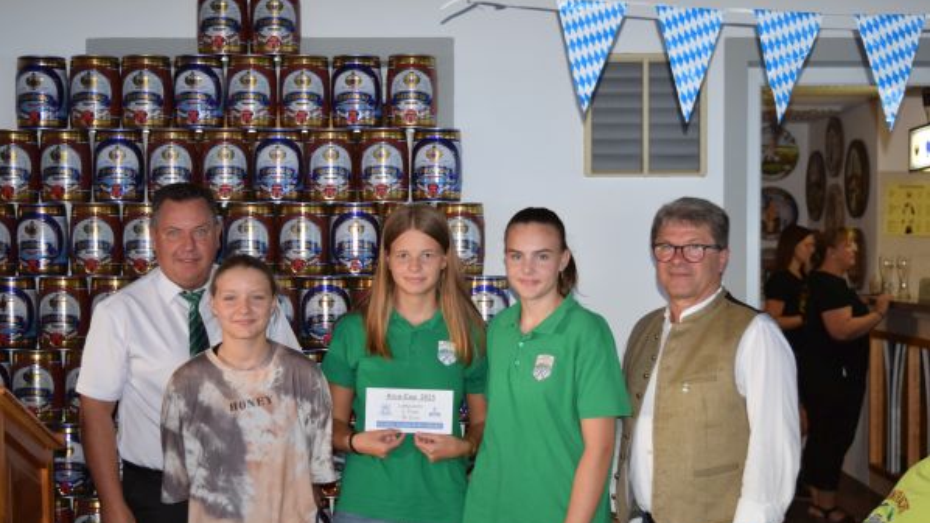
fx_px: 1479
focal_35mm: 60
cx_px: 465
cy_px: 307
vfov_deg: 20.0
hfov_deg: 34.9
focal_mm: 38
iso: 1100
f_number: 4.8
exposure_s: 1/60
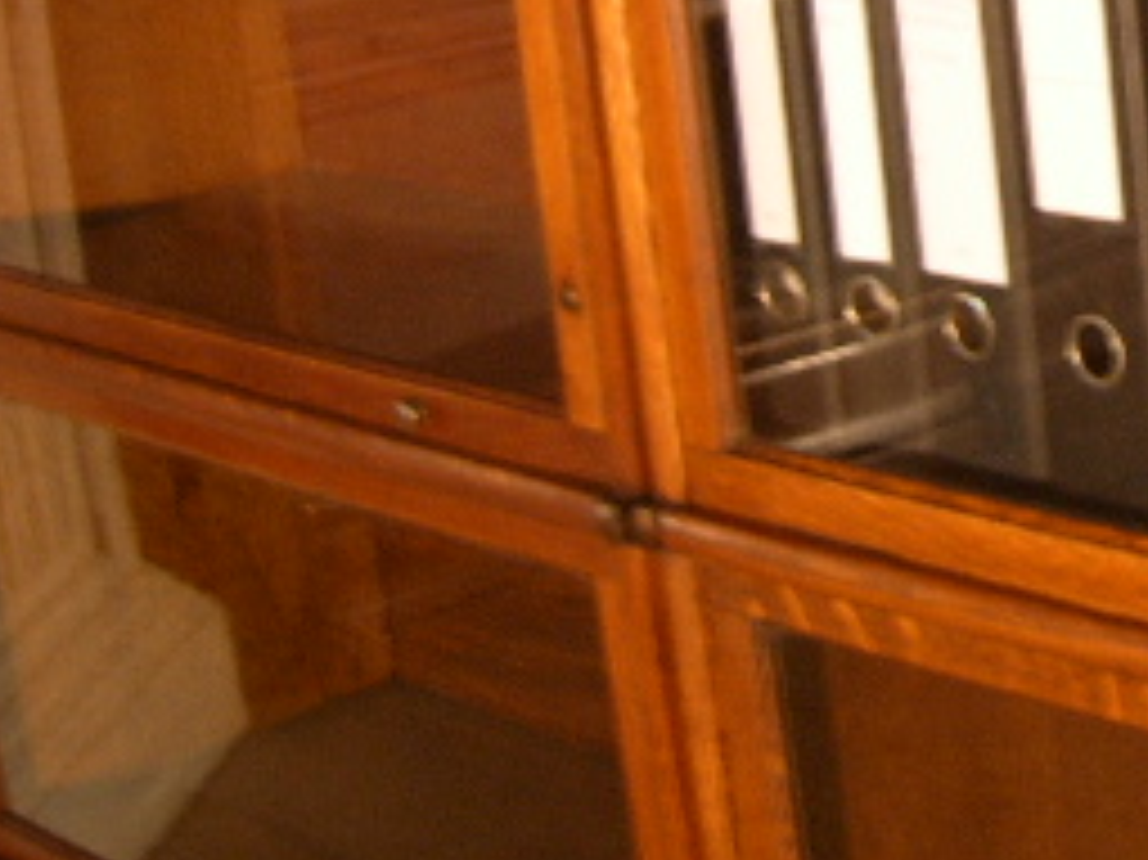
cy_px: 86
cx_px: 1427
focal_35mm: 88
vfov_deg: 16.5
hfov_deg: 20.6
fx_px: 2917
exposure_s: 1/3
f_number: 2.8
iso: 100
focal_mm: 5.8
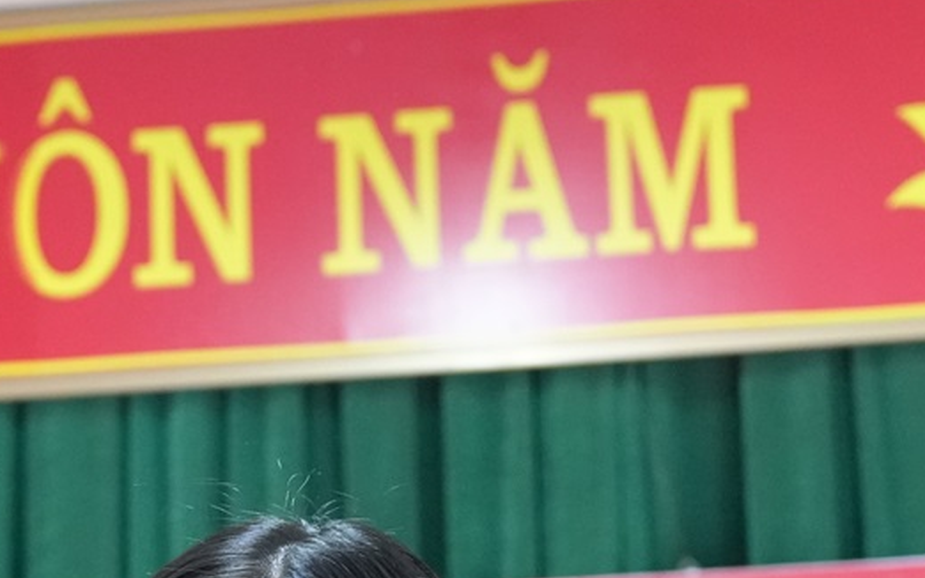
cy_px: 830
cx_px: 115
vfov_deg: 9.3
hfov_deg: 15.0
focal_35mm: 138
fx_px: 3478
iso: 3200
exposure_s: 1/160
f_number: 2.8
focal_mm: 31
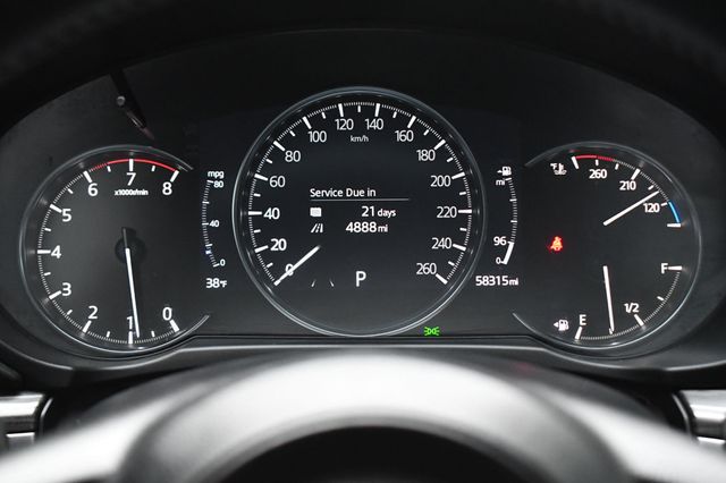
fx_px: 1270
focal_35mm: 63
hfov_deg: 31.9
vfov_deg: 21.5
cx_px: 363
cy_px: 242
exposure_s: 1/125
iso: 3200
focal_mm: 42
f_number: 5
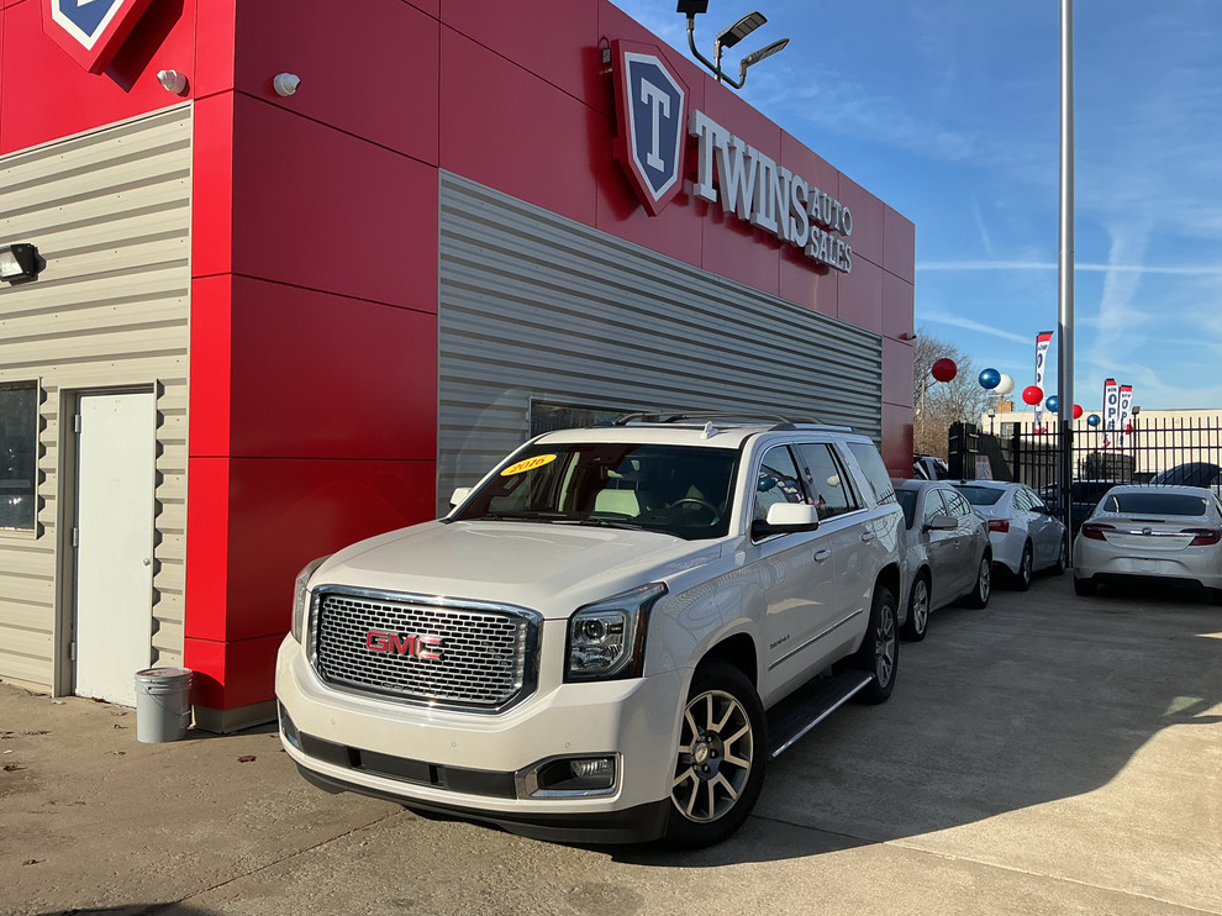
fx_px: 1059
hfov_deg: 60.0
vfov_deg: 46.8
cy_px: 447
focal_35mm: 30
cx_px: 591
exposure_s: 1/1626
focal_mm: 3
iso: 25
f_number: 1.8
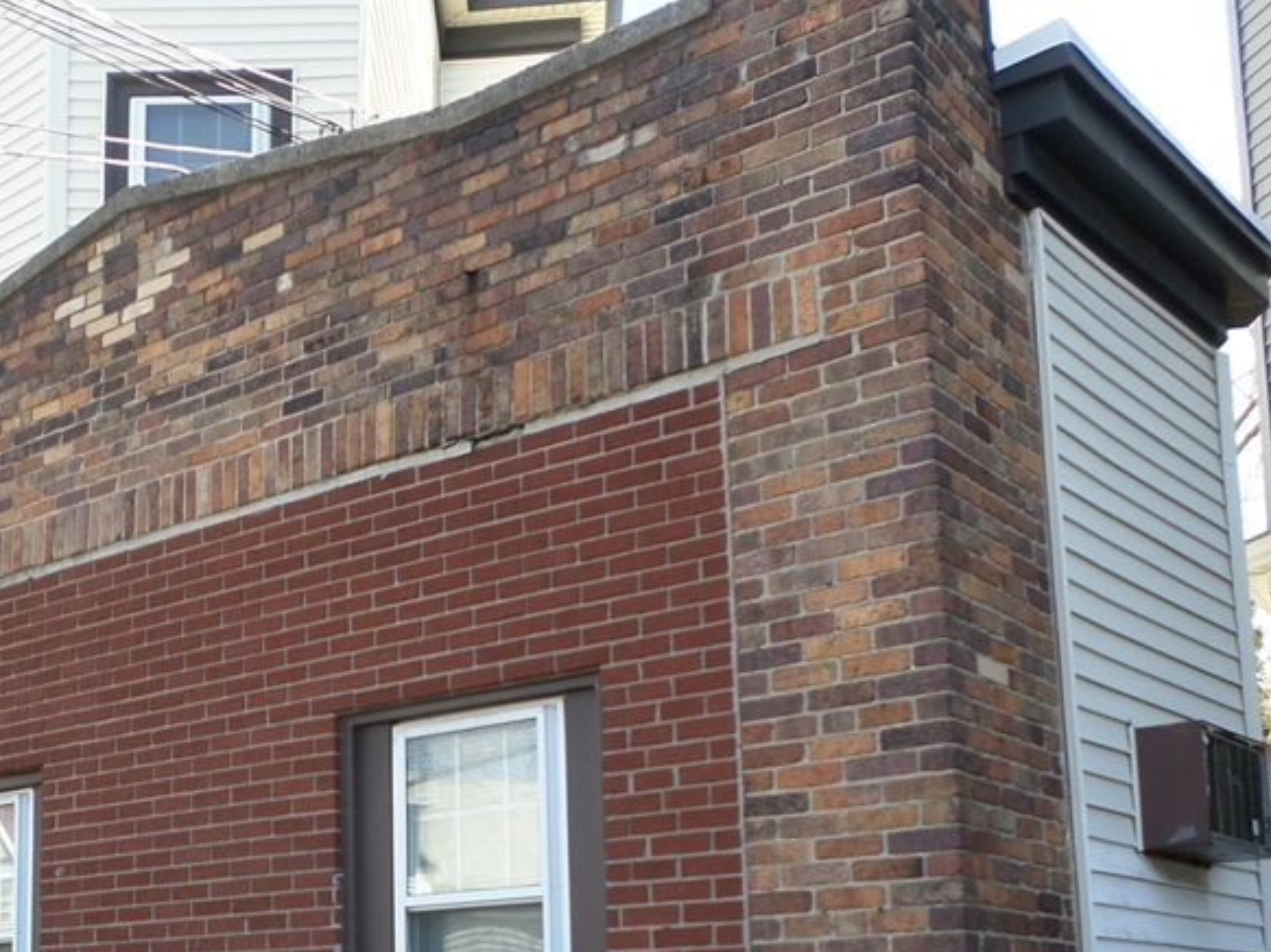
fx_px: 1615
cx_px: 358
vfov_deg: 31.7
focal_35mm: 44
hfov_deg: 42.0
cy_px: 804
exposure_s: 1/250
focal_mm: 4.5
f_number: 2.5
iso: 80
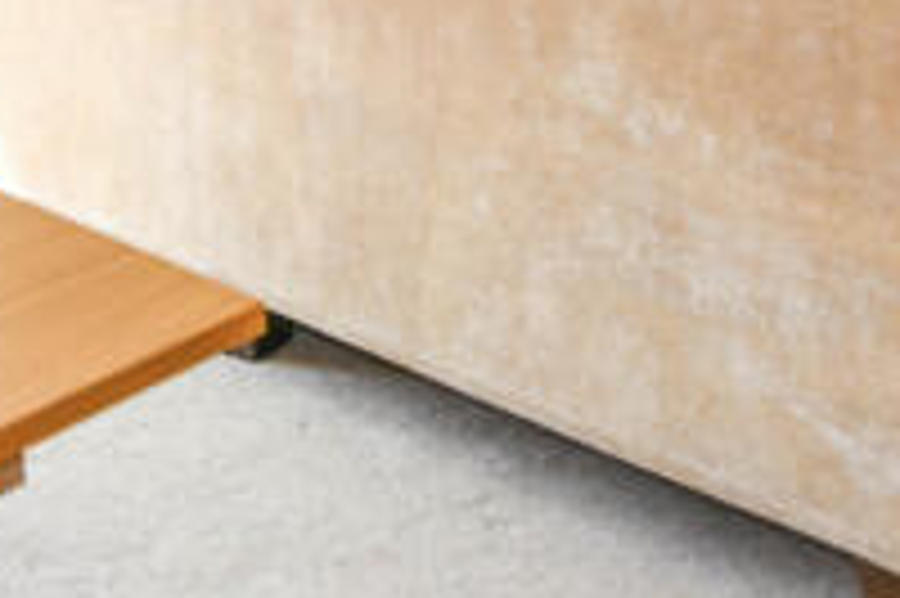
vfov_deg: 13.7
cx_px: -68
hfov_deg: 23.4
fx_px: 2048
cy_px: -668
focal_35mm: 82
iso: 125
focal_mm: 16
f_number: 6.3
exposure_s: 1/80
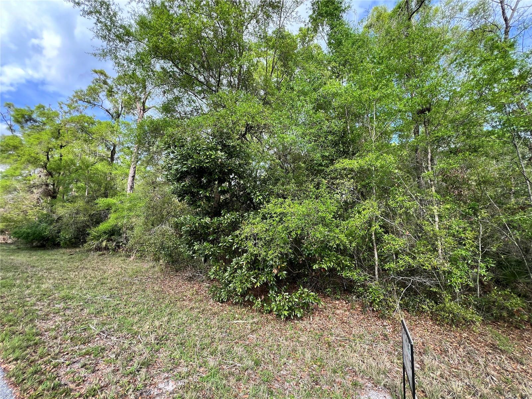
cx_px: 266
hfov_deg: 106.2
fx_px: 200
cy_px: 200
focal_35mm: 13
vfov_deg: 89.9
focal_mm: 1.57
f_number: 1.8
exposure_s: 1/261
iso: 32
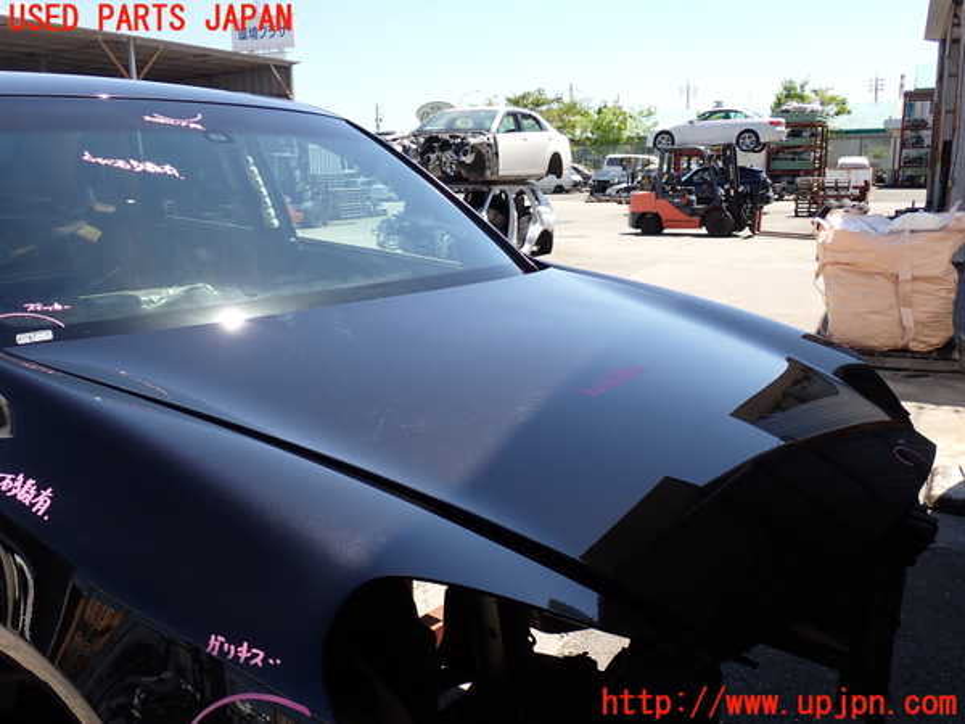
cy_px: 362
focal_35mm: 32
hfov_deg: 56.8
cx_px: 482
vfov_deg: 44.2
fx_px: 892
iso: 100
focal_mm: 5.79
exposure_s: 1/640
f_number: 3.2
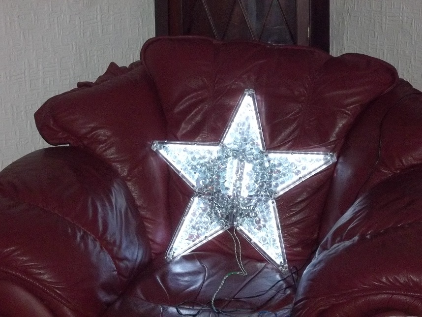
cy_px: 158
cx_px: 211
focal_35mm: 96
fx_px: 1171
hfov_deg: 20.4
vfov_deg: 15.4
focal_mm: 17.1
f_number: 5.2
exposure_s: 1/60
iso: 400
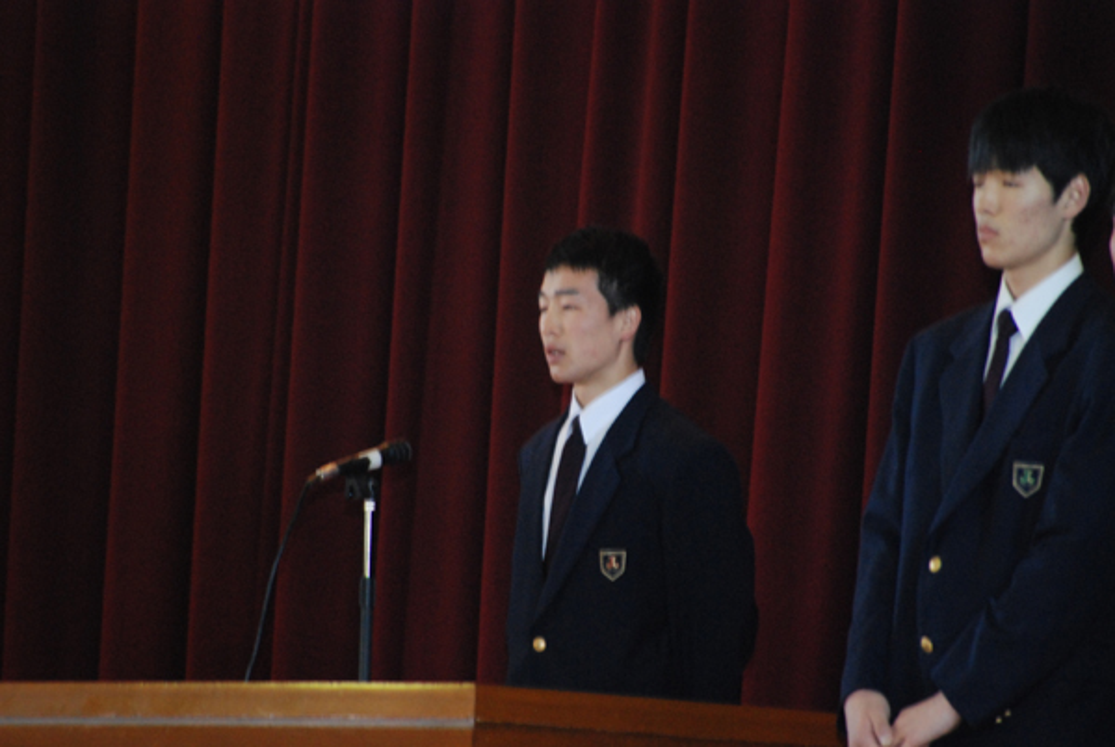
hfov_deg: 4.6
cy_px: 374
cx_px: 558
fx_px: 13958
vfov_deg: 3.1
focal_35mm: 450
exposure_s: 1/60
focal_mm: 300
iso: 1600
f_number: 6.3
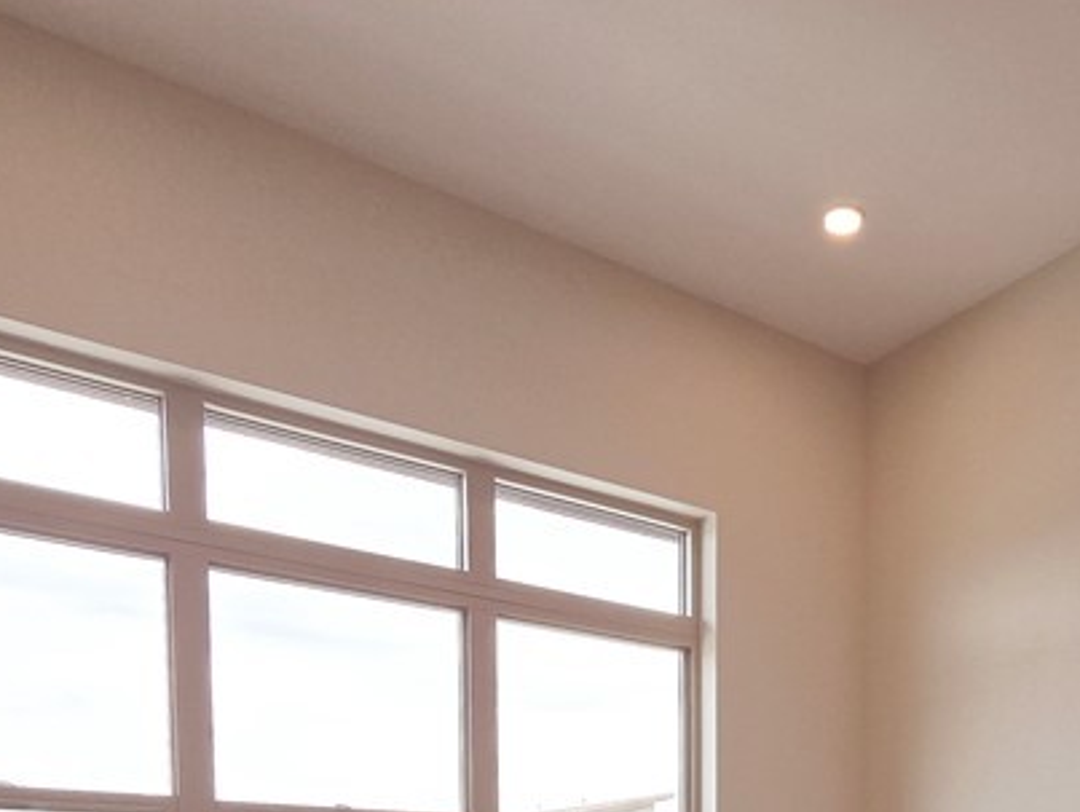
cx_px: 780
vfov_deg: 33.6
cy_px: 1008
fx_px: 1031
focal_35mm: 33
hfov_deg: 53.4
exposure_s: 1/338
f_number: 2.2
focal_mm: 2.2
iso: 50
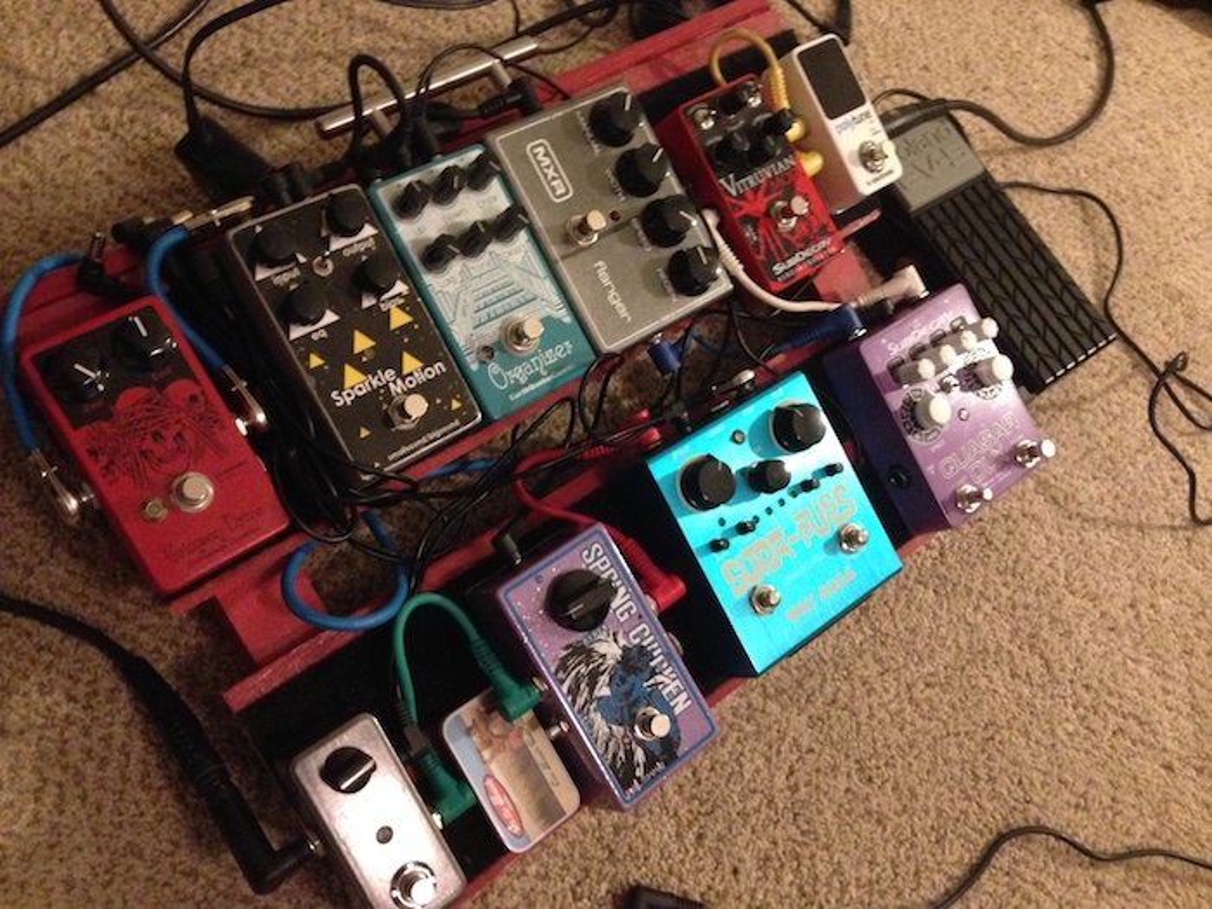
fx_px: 1155
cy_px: 454
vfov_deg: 42.9
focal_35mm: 33
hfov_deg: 55.4
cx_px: 606
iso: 800
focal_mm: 4.12
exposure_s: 1/15
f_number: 2.4
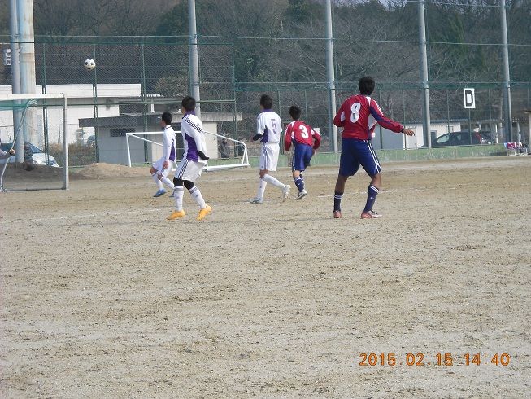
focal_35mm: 145
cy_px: 200
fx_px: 2225
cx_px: 266
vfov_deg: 10.2
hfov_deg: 13.6
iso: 100
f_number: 6.7
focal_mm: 24.03
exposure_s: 1/250
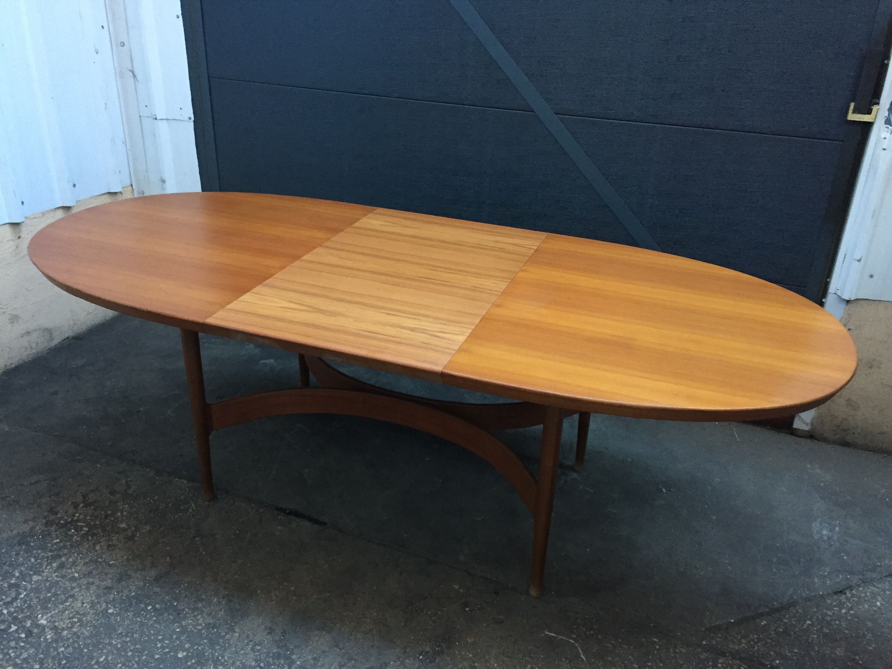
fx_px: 747
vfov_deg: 48.2
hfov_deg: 61.7
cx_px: 446
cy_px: 334
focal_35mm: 29
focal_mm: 4.15
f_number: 2.2
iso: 250
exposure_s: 1/33
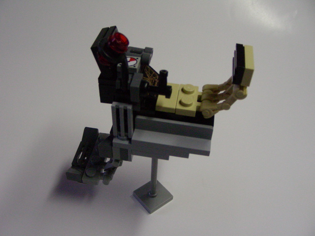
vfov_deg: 37.7
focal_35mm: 38
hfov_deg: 49.0
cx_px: 158
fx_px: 346
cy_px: 118
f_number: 4
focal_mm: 6.3
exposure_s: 1/135
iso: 400
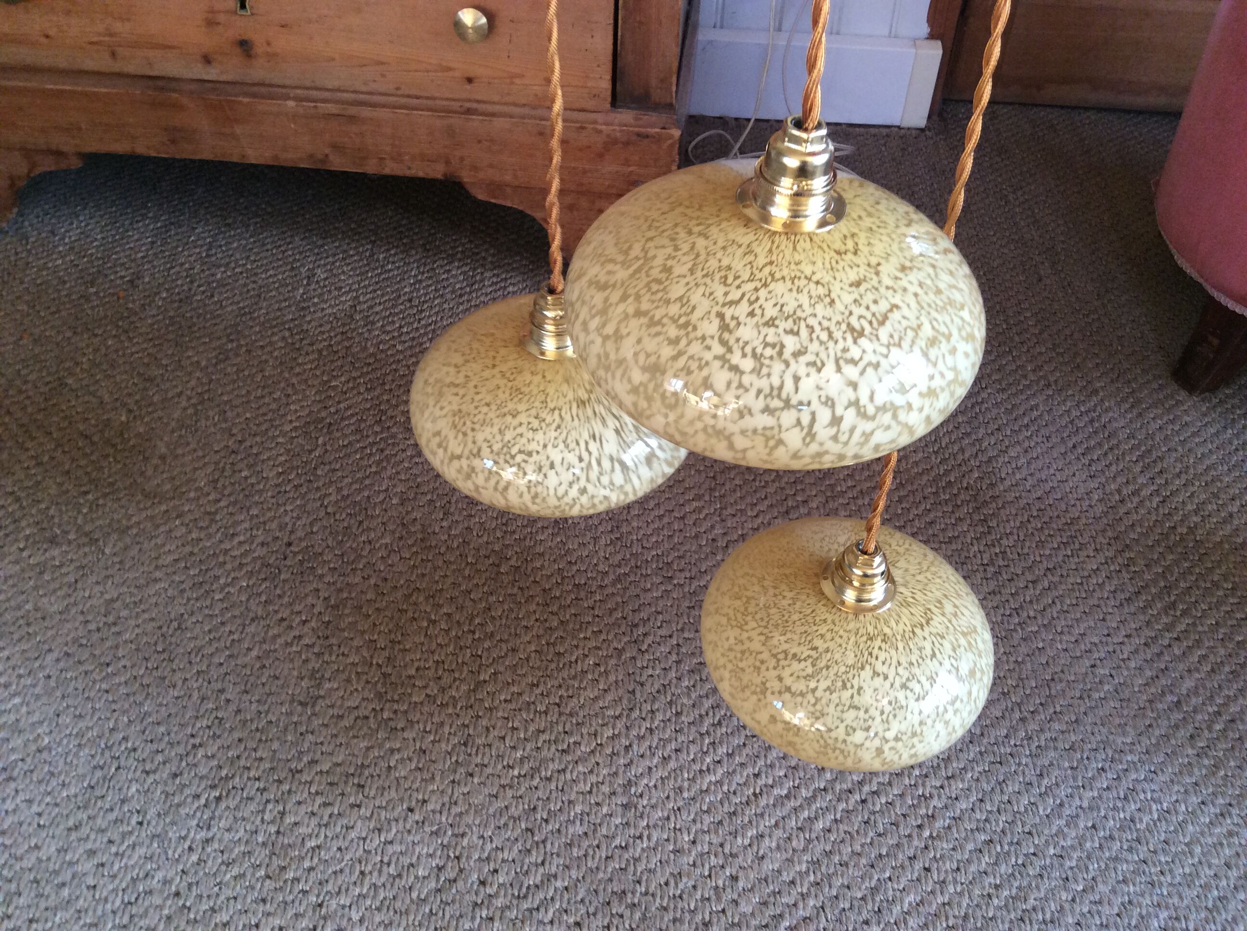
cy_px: 466
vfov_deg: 44.1
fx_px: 1151
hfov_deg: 56.9
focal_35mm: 32
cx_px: 624
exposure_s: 1/24
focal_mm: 3.3
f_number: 2.4
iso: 80
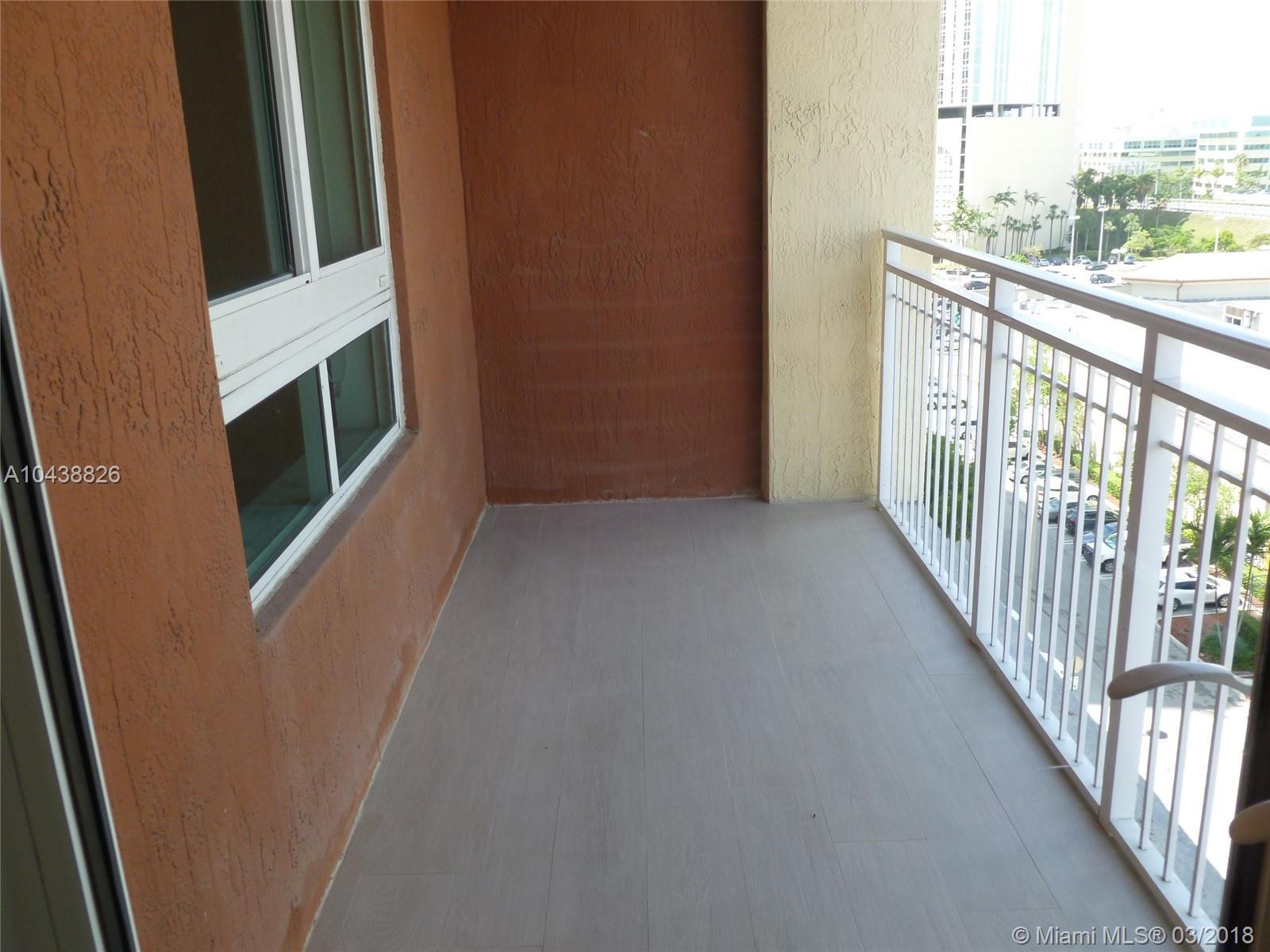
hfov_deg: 63.4
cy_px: 476
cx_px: 635
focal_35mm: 28
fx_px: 1027
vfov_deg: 49.7
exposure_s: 1/125
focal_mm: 5
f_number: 3.3
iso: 100
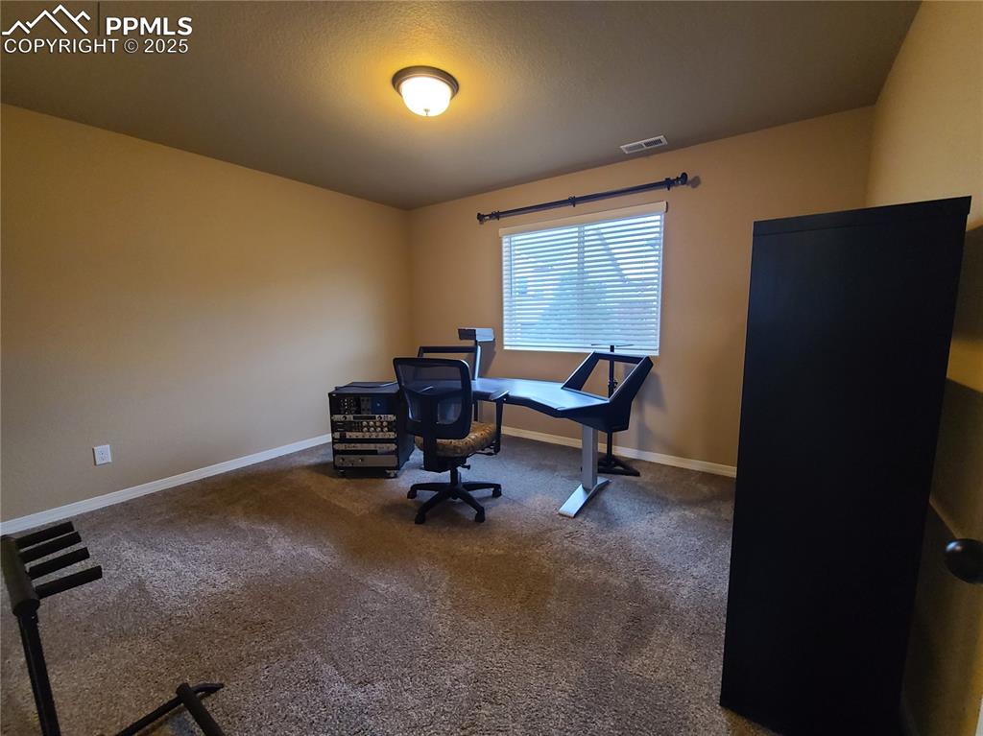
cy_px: 368
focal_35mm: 13
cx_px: 492
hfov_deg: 106.2
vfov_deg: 89.9
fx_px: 369
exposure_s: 1/60
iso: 400
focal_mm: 2.2
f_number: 2.2
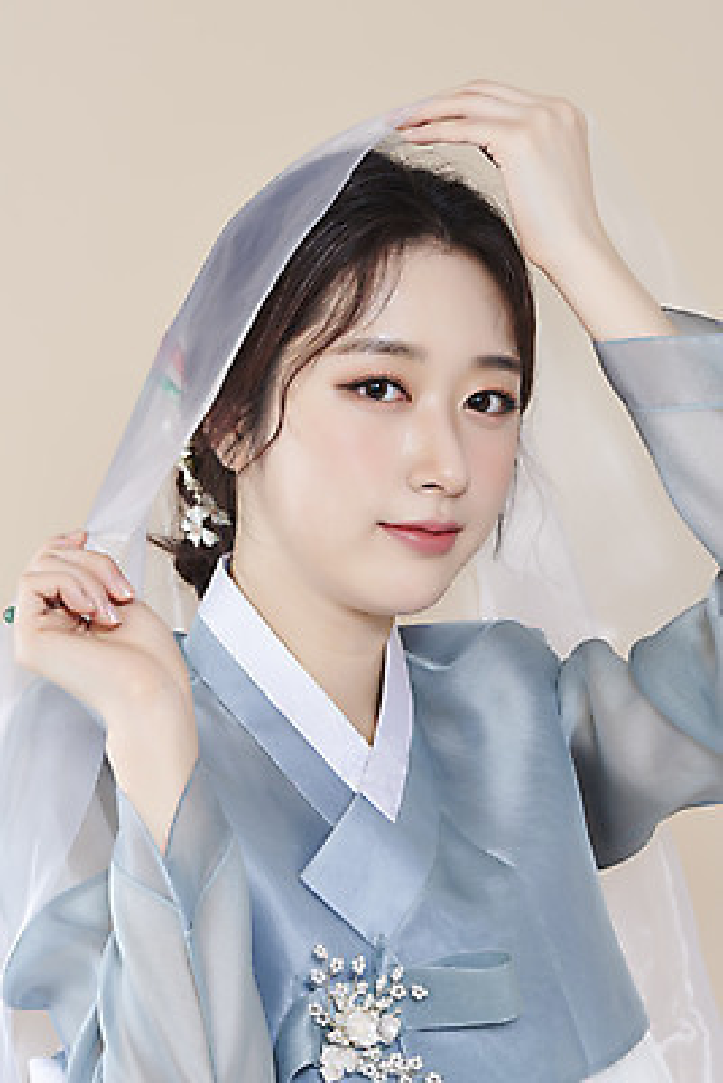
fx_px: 3160
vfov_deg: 19.4
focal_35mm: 105
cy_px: 542
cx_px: 362
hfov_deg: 13.1
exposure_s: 1/125
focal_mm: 105
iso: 64
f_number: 11
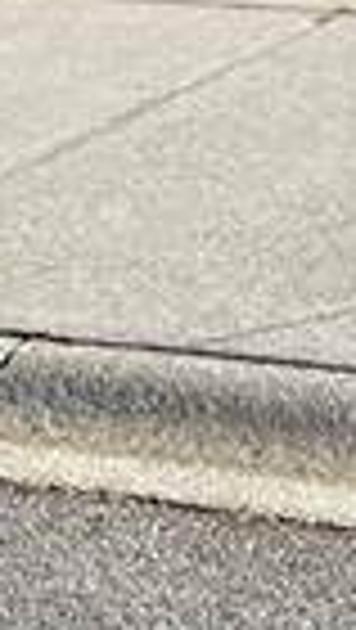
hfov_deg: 8.2
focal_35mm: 149
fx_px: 2494
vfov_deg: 12.7
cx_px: 234
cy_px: -608
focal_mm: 5.1
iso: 32
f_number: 1.6
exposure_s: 1/2786
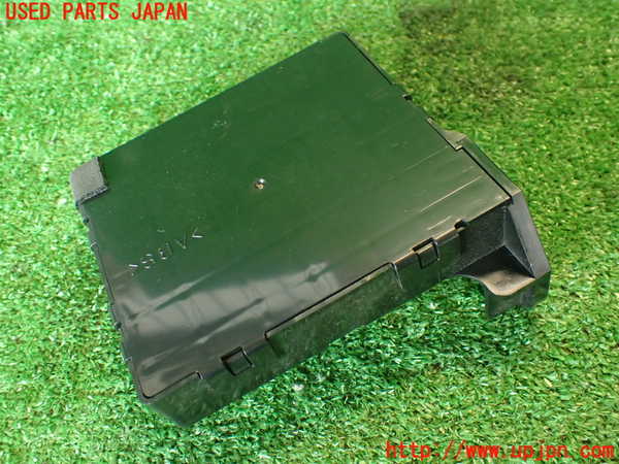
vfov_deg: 44.2
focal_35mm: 32
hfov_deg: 56.8
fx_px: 572
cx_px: 310
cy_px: 232
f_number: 2.4
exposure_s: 1/30
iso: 400
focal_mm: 5.79
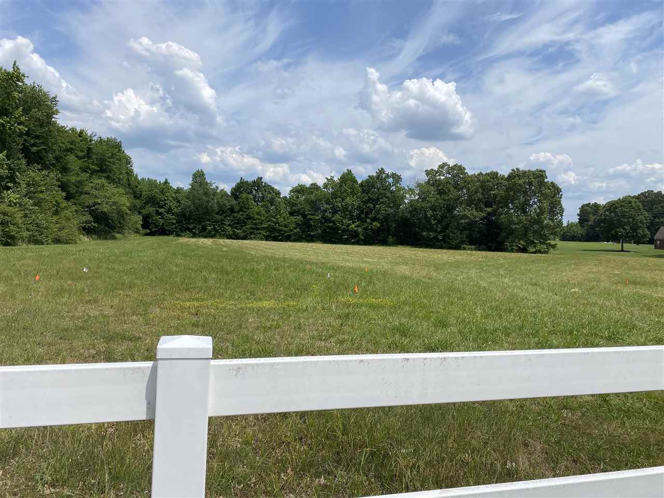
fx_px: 499
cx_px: 332
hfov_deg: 67.3
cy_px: 249
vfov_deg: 53.1
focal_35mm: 26
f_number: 1.8
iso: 32
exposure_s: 1/5495
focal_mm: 4.25
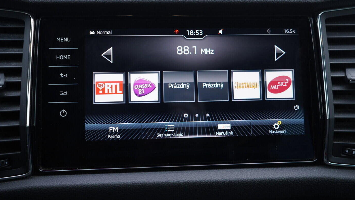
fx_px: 367
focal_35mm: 39
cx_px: 181
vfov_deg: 30.3
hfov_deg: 51.6
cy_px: 78
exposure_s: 1/40
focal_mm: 24
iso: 250
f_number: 2.8
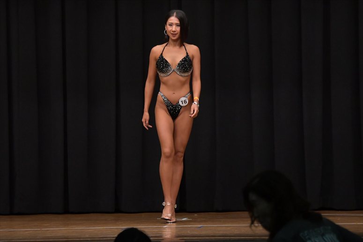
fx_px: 2268
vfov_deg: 6.1
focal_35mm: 225
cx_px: 182
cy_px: 121
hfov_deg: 9.2
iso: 5000
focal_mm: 150
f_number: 5.6
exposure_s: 1/400
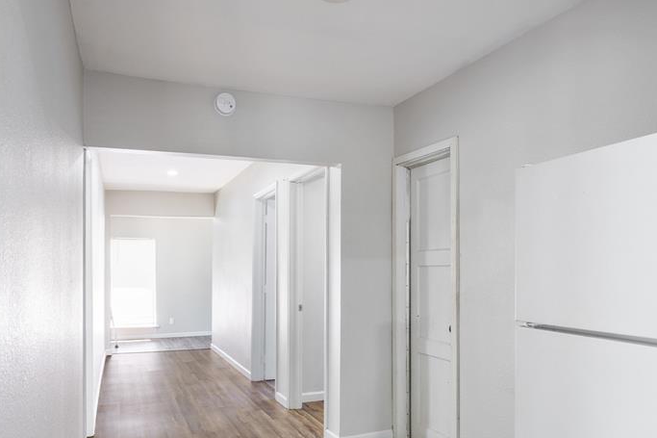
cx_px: 314
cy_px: 296
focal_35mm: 24
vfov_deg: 52.0
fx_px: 438
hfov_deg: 73.7
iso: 160
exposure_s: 1.3
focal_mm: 16
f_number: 7.1
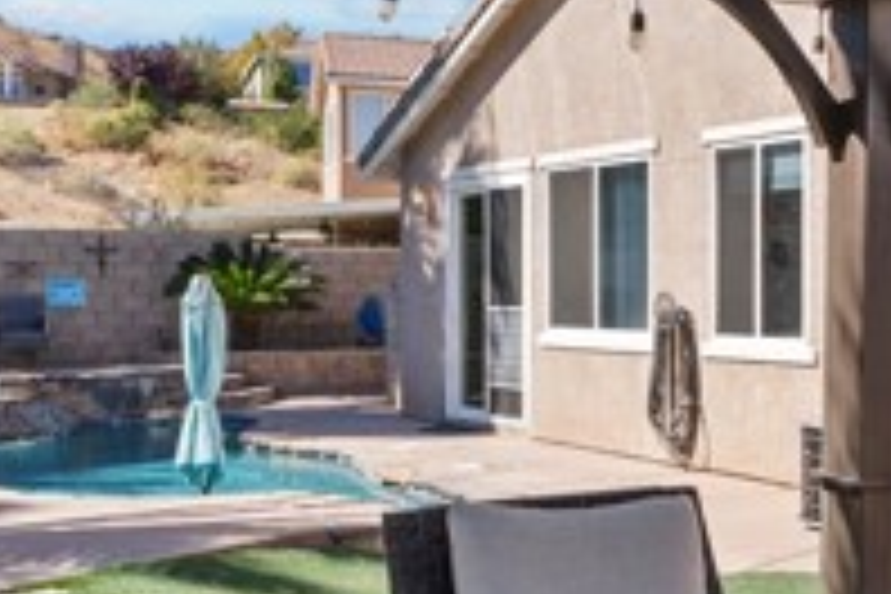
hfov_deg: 34.0
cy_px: 281
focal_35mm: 55
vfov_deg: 24.6
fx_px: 1361
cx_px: 828
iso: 250
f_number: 9
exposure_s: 1/80
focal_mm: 17
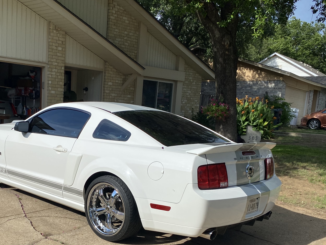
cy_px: 186
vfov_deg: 33.6
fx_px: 396
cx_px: 96
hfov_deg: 43.8
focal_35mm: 42
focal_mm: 4.25
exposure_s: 1/3125
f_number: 1.8
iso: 32
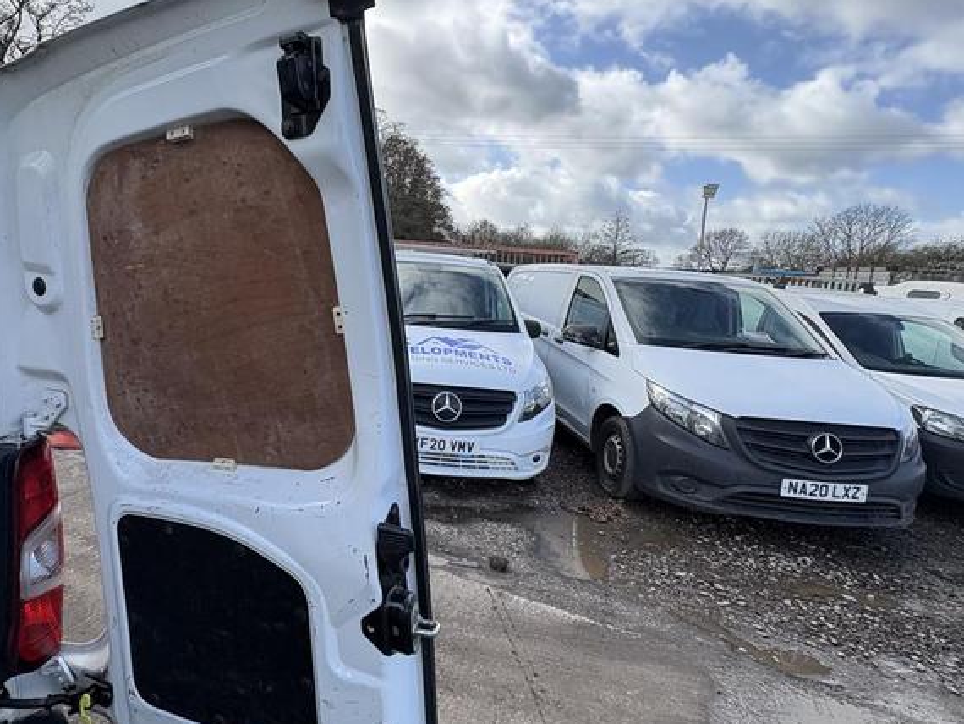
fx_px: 613
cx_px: 318
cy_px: 315
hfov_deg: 73.9
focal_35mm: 22
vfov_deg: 60.9
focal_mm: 2.22
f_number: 2.2
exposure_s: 1/669
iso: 50
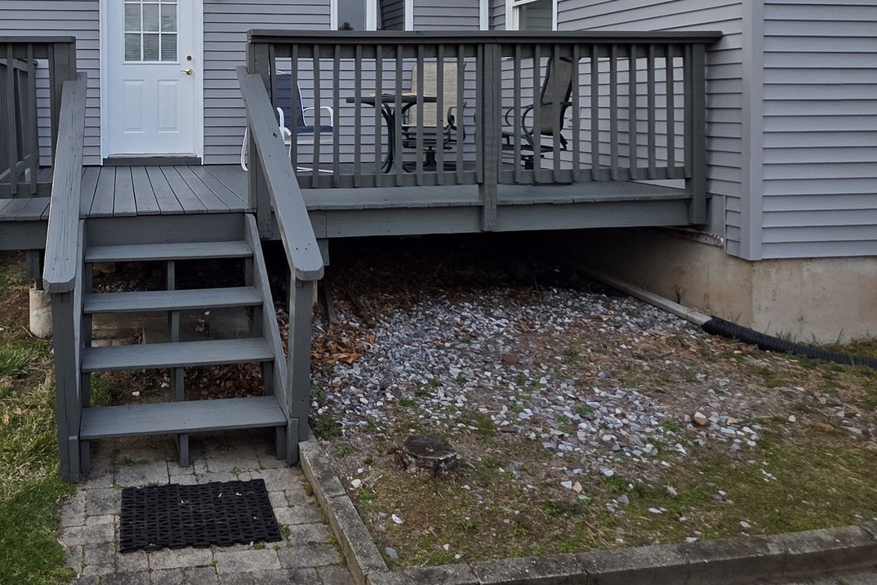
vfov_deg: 43.0
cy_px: 119
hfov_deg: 59.9
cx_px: 210
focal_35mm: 29
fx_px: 706
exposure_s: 1/451
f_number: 1.9
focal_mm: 2.2
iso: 40
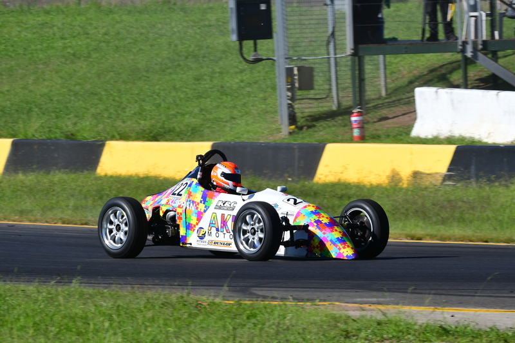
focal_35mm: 300
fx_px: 4291
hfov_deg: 6.9
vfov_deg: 4.6
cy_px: 172
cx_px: 258
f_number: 13
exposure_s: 1/640
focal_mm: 200
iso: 500
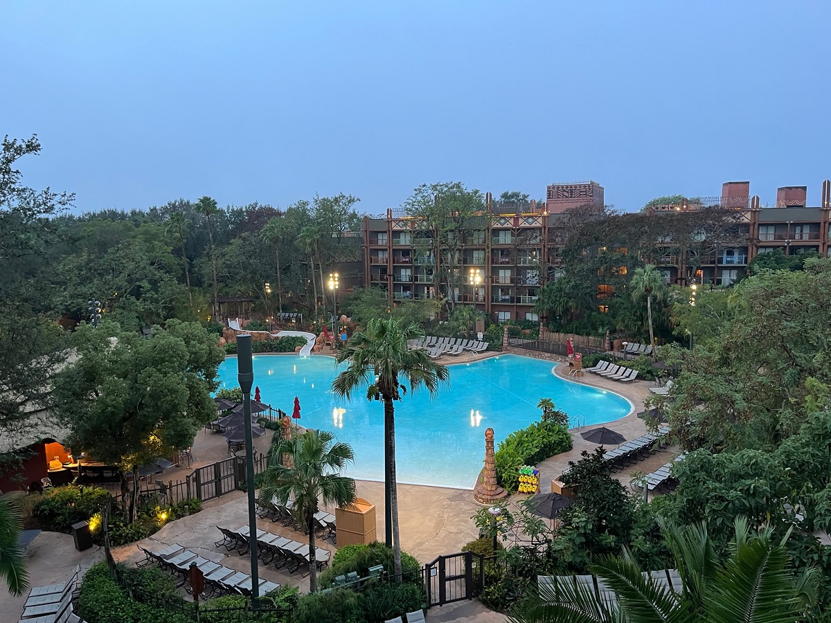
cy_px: 312
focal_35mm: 26
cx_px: 416
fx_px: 624
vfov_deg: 53.1
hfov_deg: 67.3
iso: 160
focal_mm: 5.1
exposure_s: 1/60
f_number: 1.6
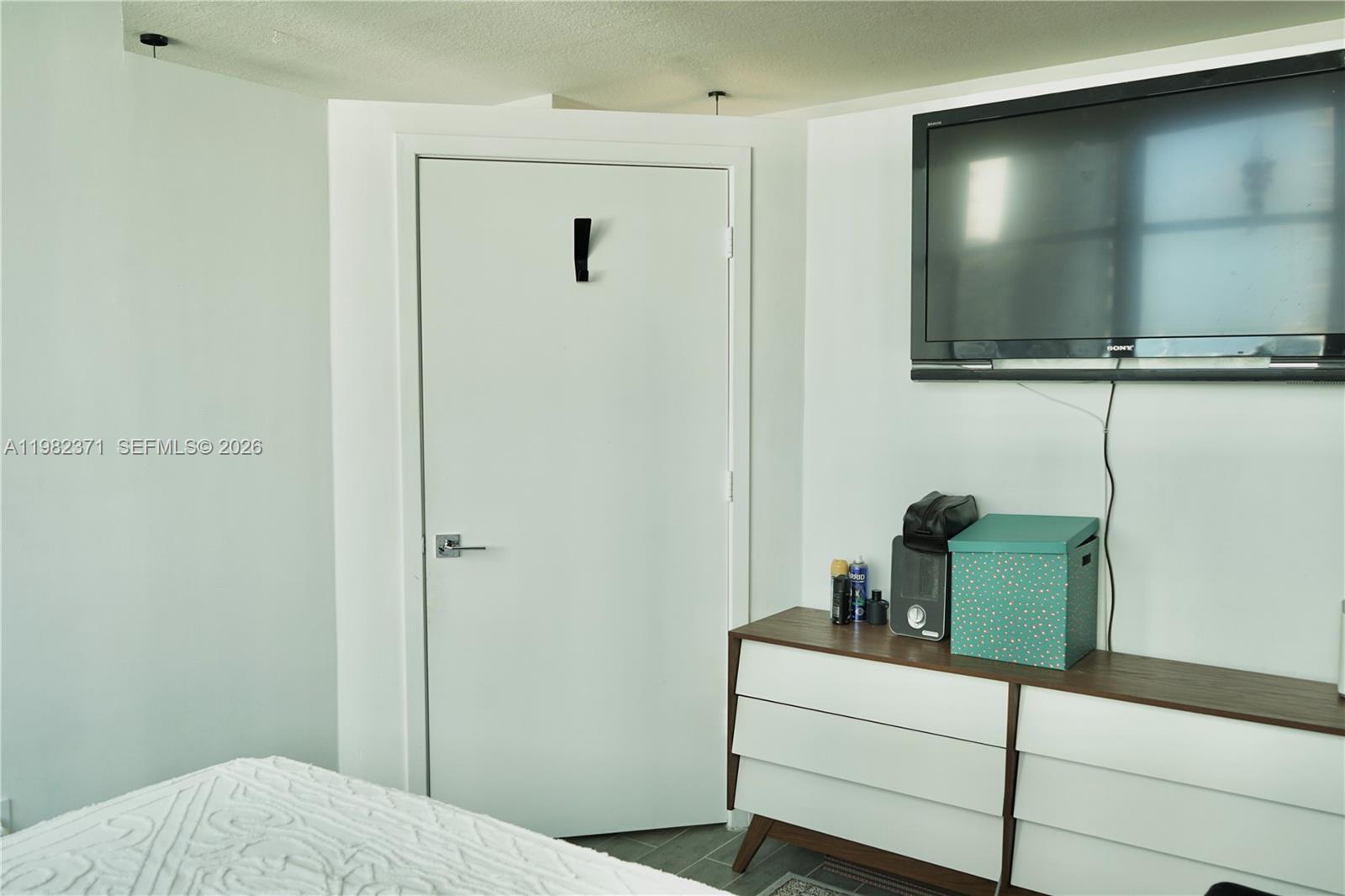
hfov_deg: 65.5
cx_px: 672
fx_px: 1046
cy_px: 448
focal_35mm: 28
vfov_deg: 46.4
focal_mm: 28
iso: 100
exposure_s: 1/80
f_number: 5
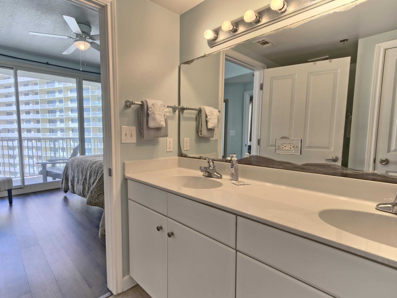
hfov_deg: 87.0
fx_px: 206
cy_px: 153
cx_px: 166
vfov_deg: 71.6
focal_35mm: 18
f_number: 8
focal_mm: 16
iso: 500
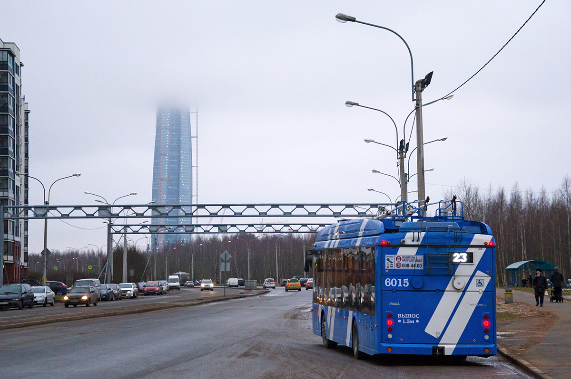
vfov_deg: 13.8
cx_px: 286
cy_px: 190
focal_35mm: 99
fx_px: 1569
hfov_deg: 20.6
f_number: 5.3
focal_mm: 66
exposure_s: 1/160
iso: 400
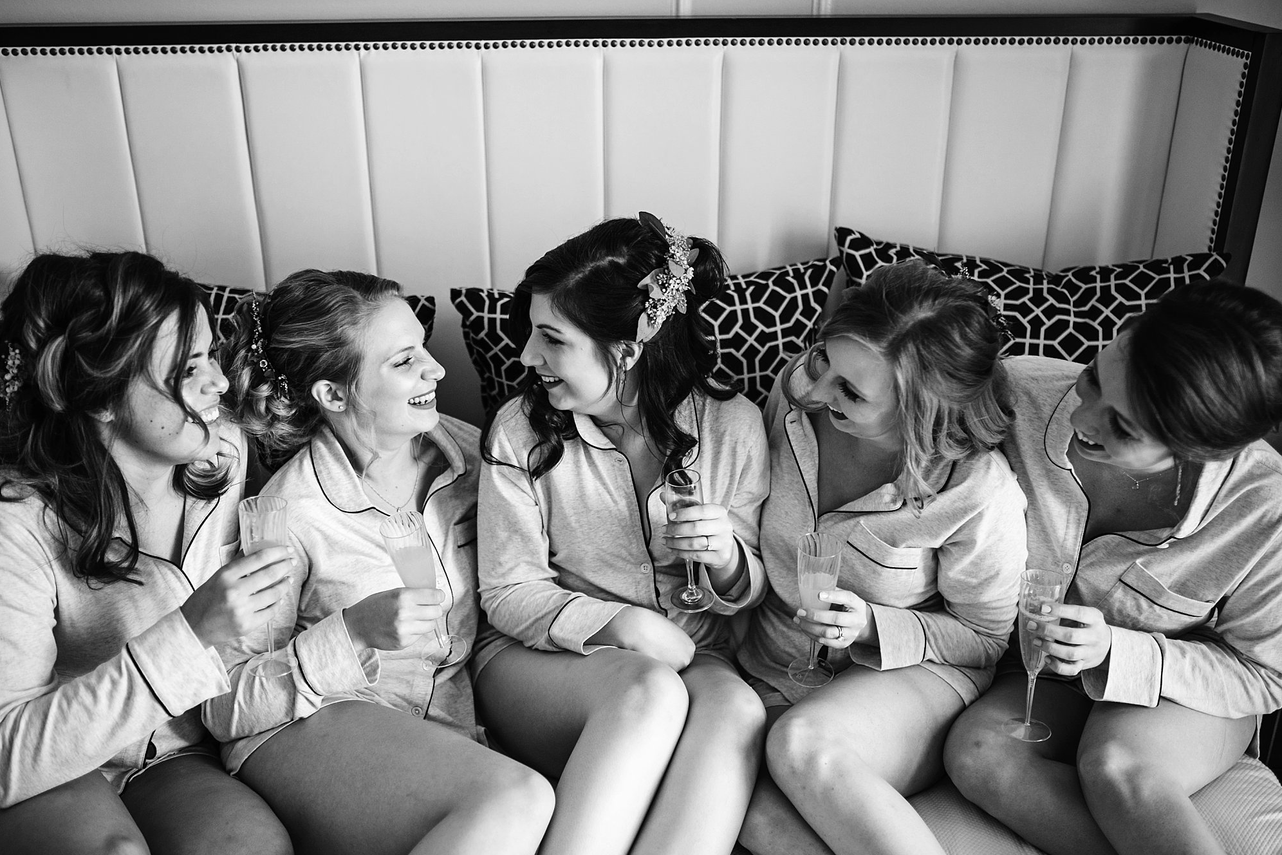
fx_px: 1282
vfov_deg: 36.9
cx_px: 647
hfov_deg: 53.1
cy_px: 437
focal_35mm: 36
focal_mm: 35
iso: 250
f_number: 1.8
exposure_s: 1/320
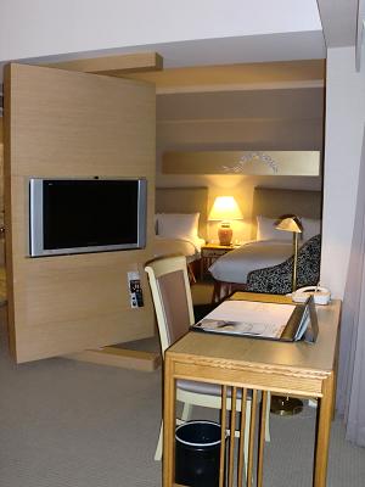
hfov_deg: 40.7
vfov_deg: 52.6
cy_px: 244
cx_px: 182
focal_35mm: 35
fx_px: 492
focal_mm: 6.3
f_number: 3.1
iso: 400
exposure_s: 1/60
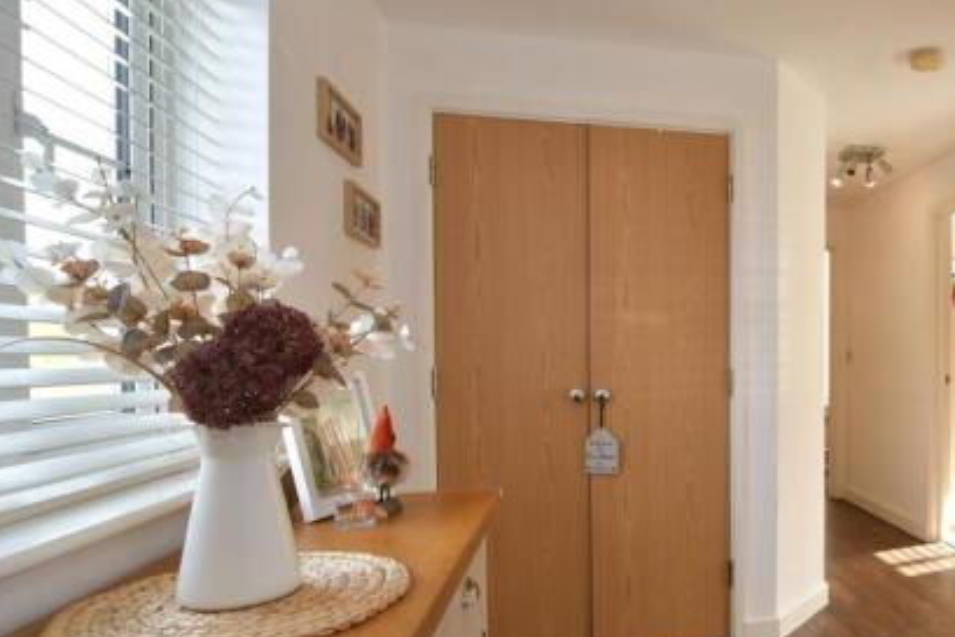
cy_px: 377
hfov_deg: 67.9
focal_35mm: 24
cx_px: 741
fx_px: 637
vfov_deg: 52.9
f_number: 8
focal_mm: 10
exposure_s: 1/8
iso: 100
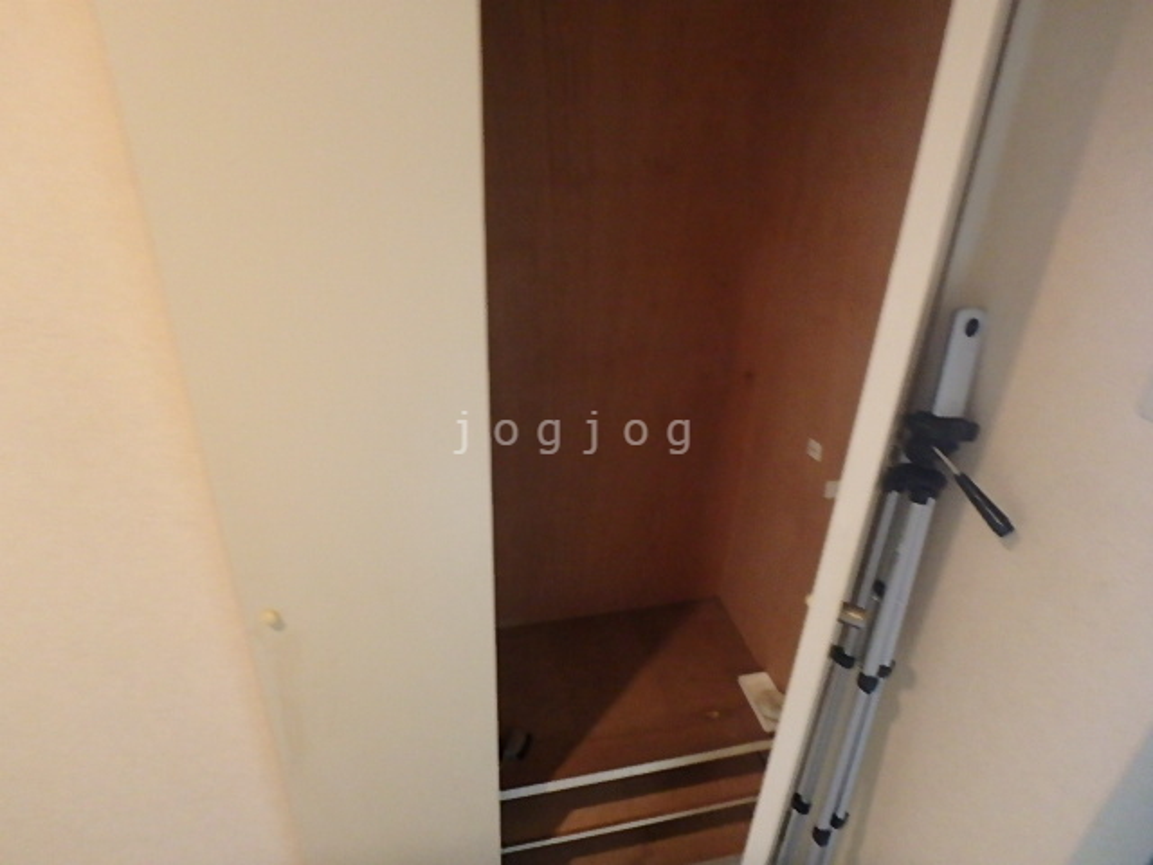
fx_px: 699
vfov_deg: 63.4
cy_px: 432
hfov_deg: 79.0
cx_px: 576
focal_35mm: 21
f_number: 3.5
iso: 800
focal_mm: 3.7
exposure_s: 1/20
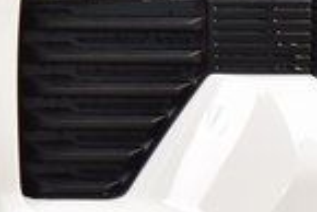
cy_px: 296
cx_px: 673
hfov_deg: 7.4
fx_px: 2327
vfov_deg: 5.2
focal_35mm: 264
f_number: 8
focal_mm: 40
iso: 1100
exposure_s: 1/60
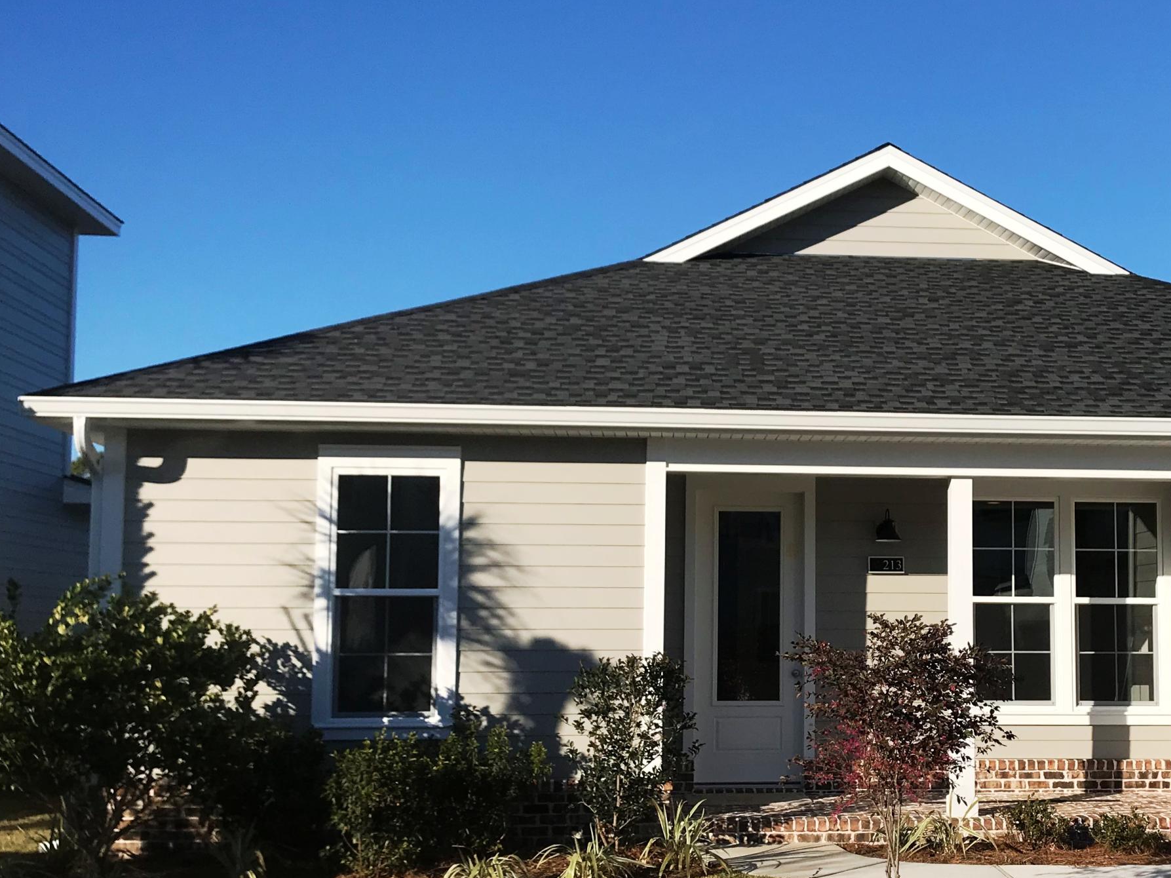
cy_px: 526
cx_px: 831
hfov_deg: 39.7
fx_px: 1590
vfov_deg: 30.8
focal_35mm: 47
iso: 20
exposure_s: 1/3546
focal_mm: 3.99
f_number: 1.8
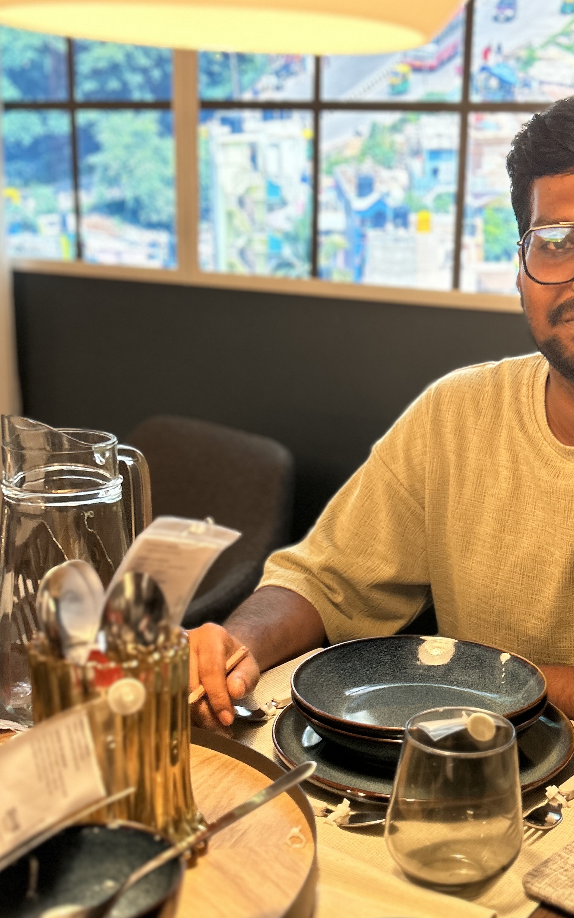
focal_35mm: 46
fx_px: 1151
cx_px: 465
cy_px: 546
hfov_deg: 27.4
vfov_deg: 43.3
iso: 100
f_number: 1.5
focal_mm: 5.7
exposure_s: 1/100
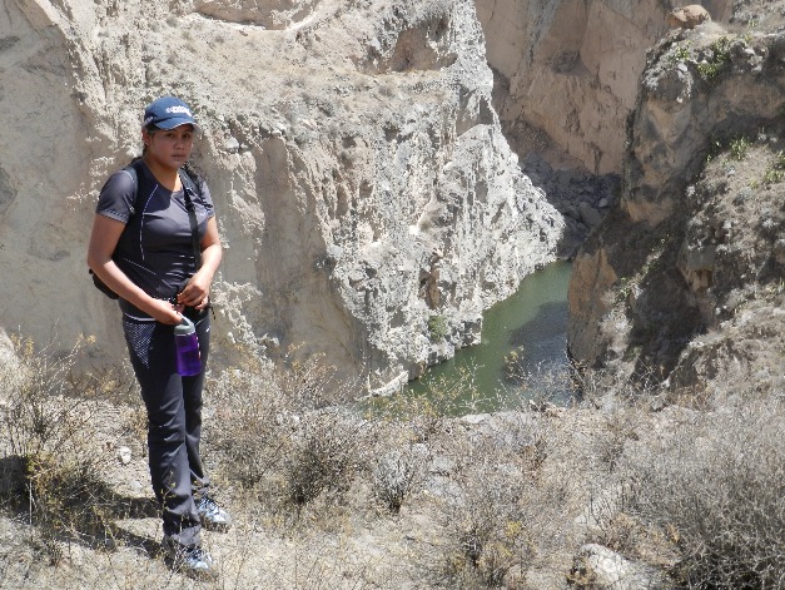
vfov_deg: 21.6
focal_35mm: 68
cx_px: 392
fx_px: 1543
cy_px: 295
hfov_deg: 28.5
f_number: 4.7
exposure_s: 1/500
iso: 160
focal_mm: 12.1
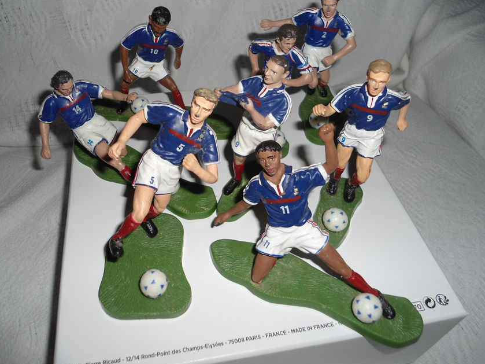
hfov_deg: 58.3
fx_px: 434
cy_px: 159
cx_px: 220
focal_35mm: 31
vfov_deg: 45.3
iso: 80
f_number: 8
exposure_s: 1/30
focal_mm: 4.7
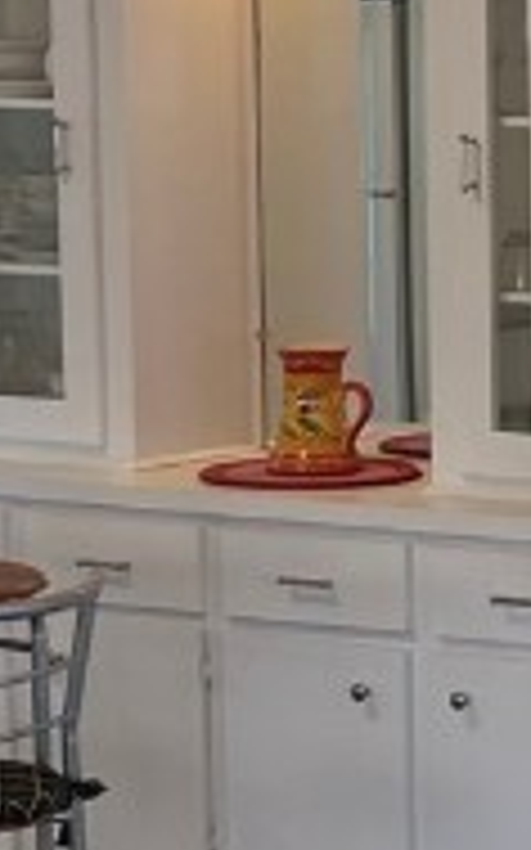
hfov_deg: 7.9
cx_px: 1400
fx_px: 3453
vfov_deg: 14.0
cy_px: 562
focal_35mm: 149
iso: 50
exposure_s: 1/120
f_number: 1.6
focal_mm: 5.1
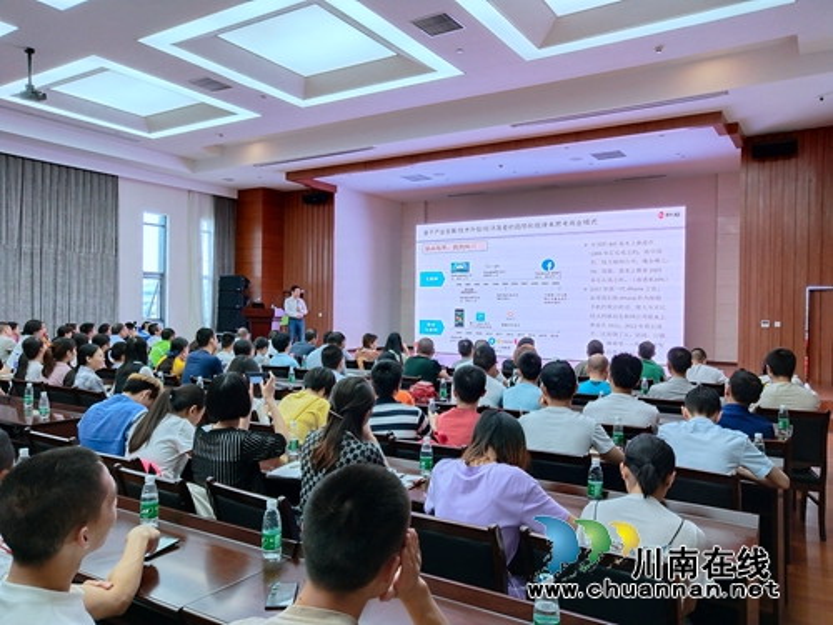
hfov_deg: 60.0
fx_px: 722
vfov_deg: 46.8
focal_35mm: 30
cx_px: 416
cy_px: 312
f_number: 1.8
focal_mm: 3.95
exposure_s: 1/100
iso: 195
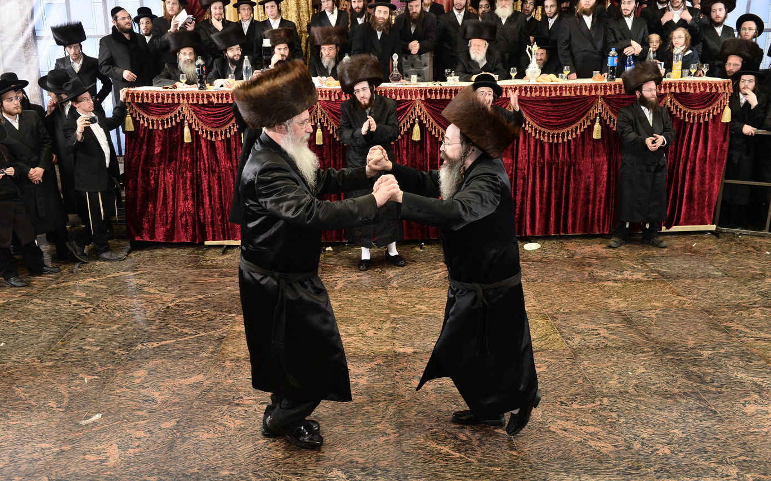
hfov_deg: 62.9
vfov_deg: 41.8
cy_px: 235
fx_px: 630
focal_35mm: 30
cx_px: 380
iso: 1600
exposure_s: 1/250
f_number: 8
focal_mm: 29
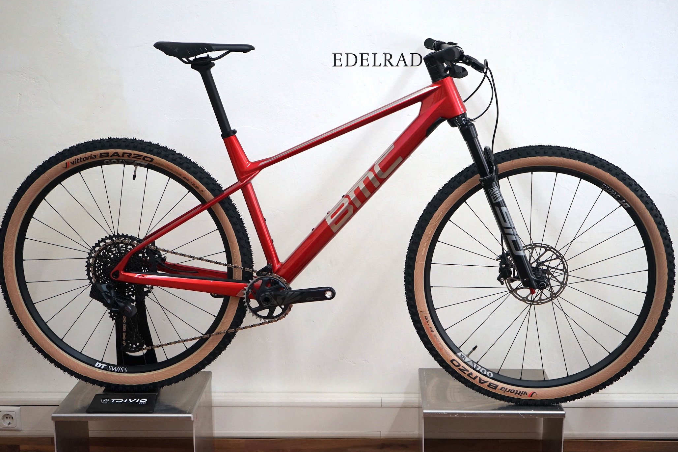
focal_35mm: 54
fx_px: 1017
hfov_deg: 36.9
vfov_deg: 25.1
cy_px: 226
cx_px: 336
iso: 1250
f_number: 5
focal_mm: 53
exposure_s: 1/160
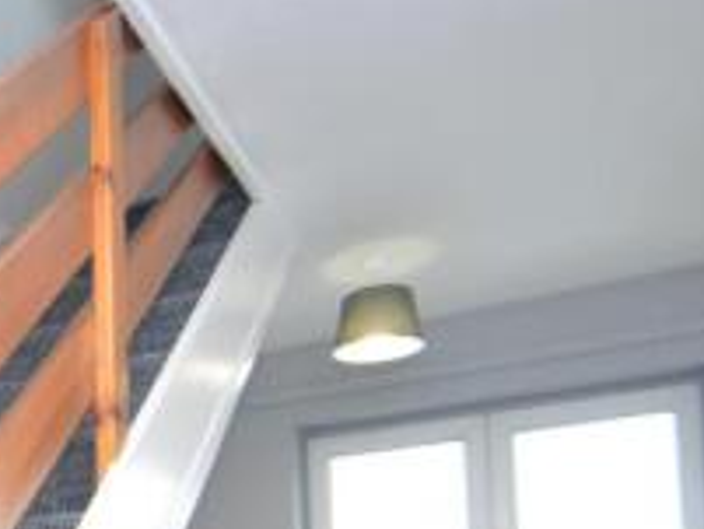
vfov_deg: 26.5
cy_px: 674
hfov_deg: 35.7
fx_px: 956
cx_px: -32
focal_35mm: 47
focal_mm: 10
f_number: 4.8
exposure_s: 1/90
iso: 400
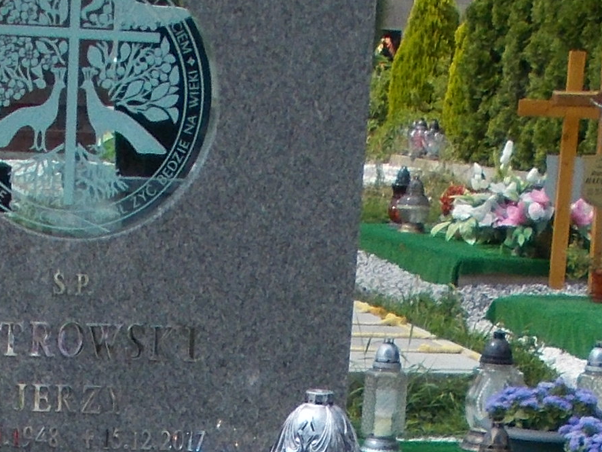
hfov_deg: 14.6
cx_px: 193
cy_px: 837
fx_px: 2349
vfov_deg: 10.3
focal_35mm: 135
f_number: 8
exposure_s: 1/100
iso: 80
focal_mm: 4.6
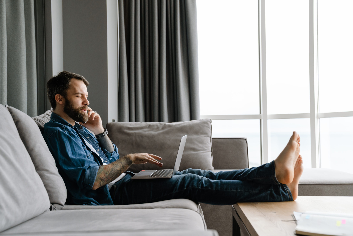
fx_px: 432
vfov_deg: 30.5
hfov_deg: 44.5
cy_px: 118
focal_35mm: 44
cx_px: 176
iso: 1000
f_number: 3.5
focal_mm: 44
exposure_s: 1/250
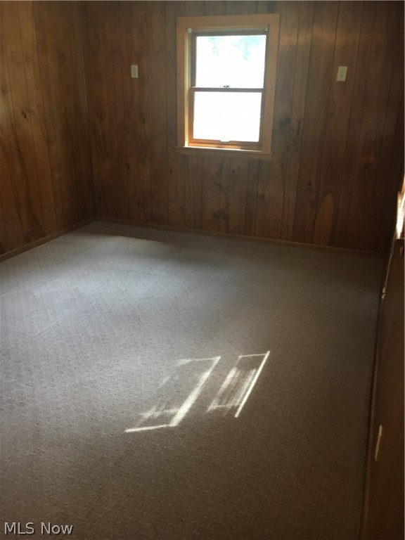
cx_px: 202
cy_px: 270
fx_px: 452
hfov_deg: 48.2
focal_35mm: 29
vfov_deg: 61.7
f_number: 2.2
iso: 125
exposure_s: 1/30
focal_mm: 4.15
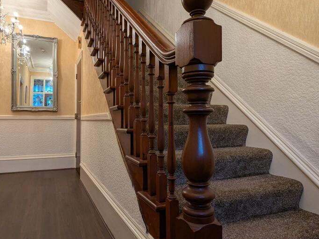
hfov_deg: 71.4
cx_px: 142
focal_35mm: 24
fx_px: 221
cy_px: 119
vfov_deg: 56.8
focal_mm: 2.35
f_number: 2.2
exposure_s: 1/33.3
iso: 105
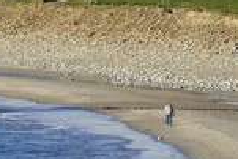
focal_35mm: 555
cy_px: 35
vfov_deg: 2.5
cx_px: -16
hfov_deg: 3.7
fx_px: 3673
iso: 400
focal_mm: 200
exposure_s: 1/250
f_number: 14
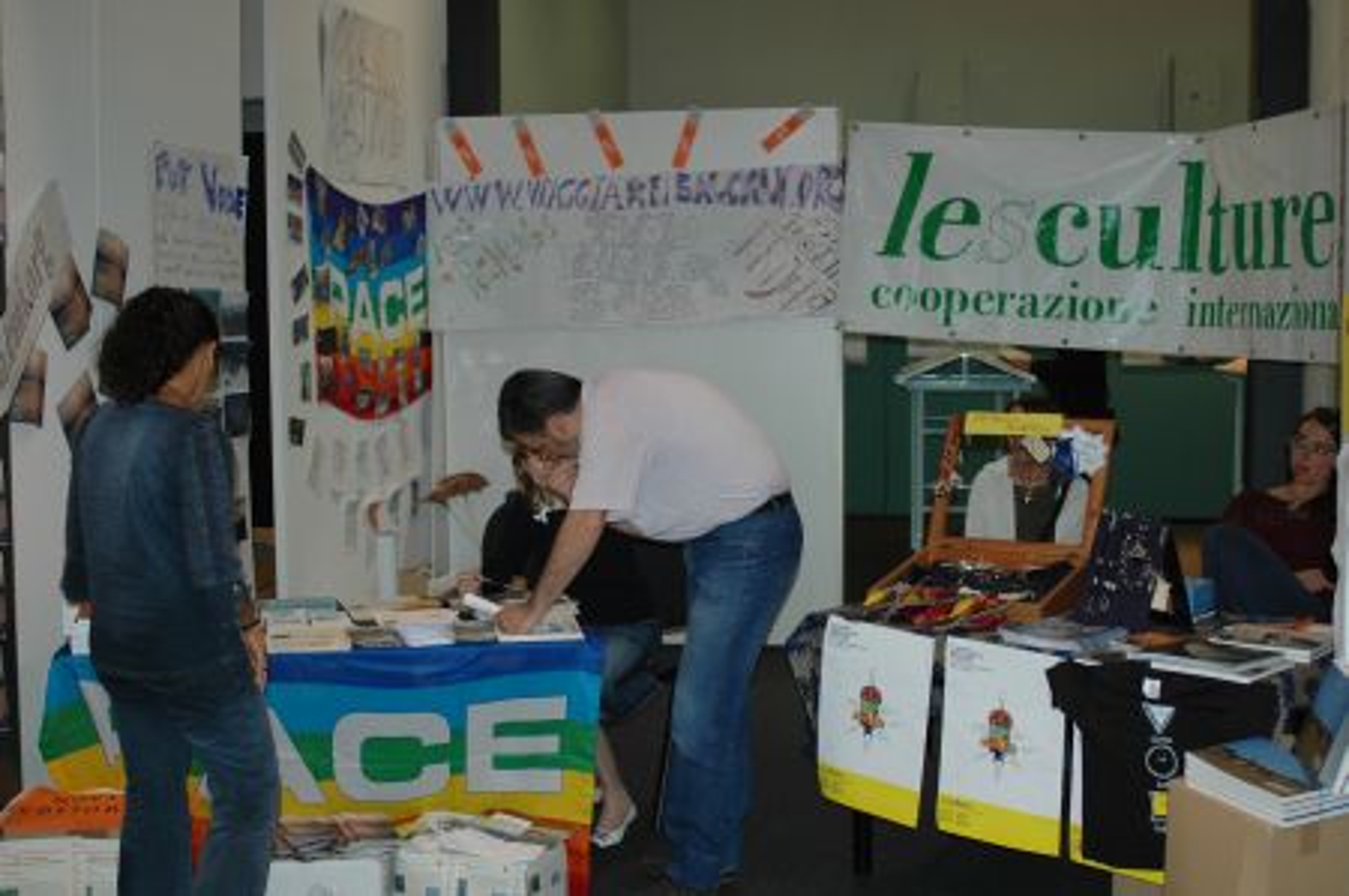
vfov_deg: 28.9
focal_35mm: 46
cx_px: 674
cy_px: 448
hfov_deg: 42.4
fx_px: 1741
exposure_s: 1/60
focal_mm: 31
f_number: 2.8
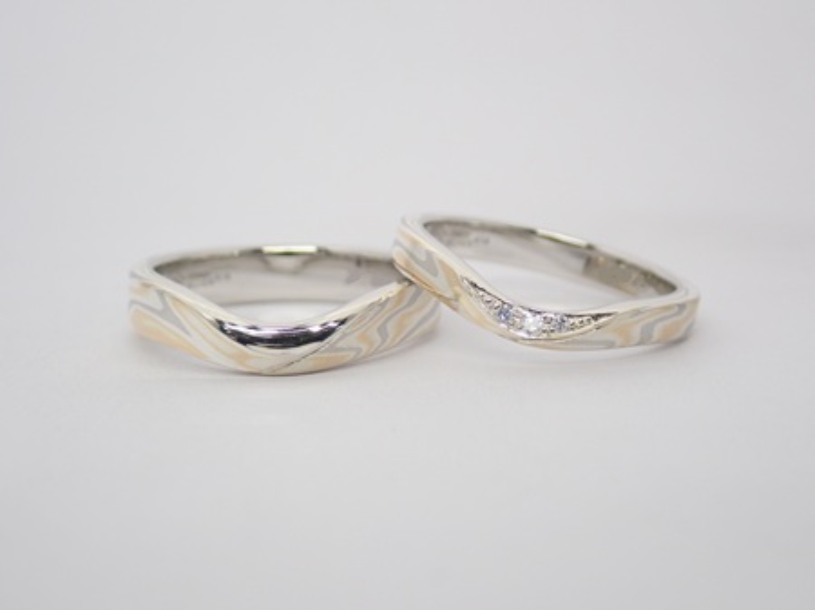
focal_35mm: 77
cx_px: 408
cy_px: 305
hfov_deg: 25.3
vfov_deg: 19.1
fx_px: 1812
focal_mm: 13.65
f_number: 4.1
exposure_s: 1/125
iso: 200
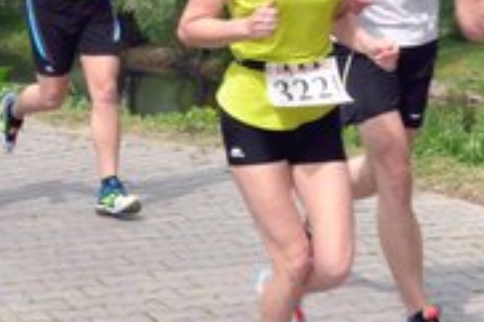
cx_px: 457
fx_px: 1585
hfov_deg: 17.1
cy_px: 176
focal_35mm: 118
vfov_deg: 11.6
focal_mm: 22
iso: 800
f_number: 22
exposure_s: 1/200
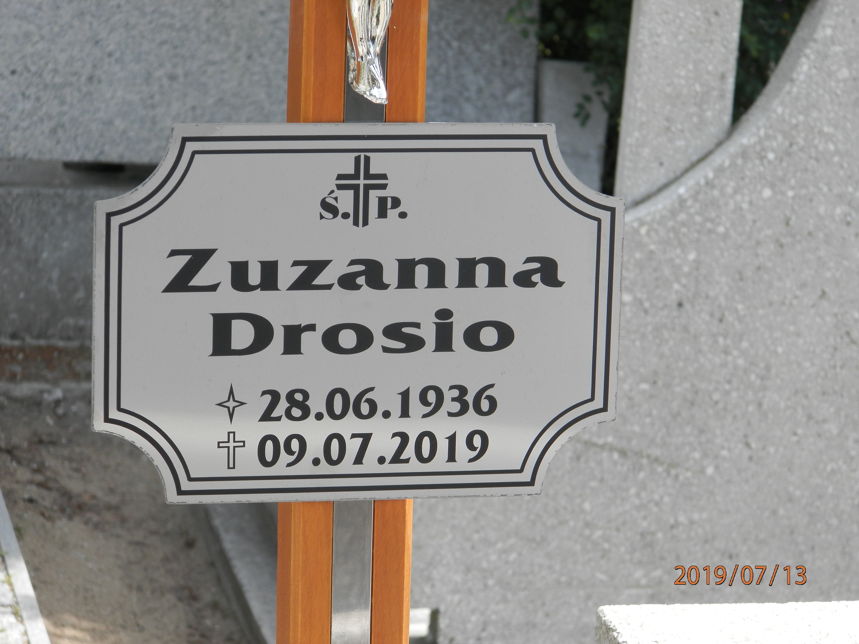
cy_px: 322
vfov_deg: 11.2
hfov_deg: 14.9
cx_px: 430
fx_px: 3276
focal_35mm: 132
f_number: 4.7
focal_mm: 23.6
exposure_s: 1/160
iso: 80
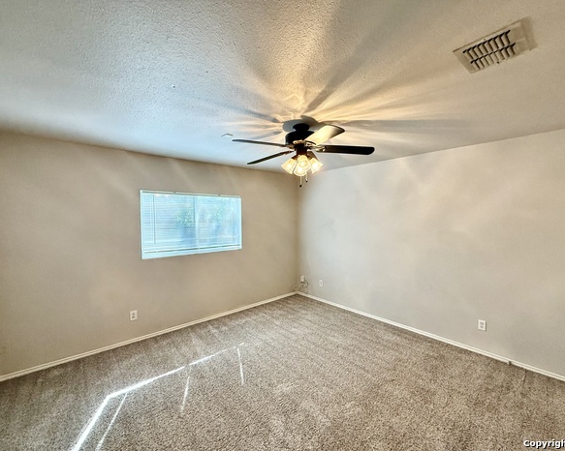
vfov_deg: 84.0
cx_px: 291
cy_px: 228
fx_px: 251
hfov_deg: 96.8
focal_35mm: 15
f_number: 2.2
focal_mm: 2.22
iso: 250
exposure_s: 1/120
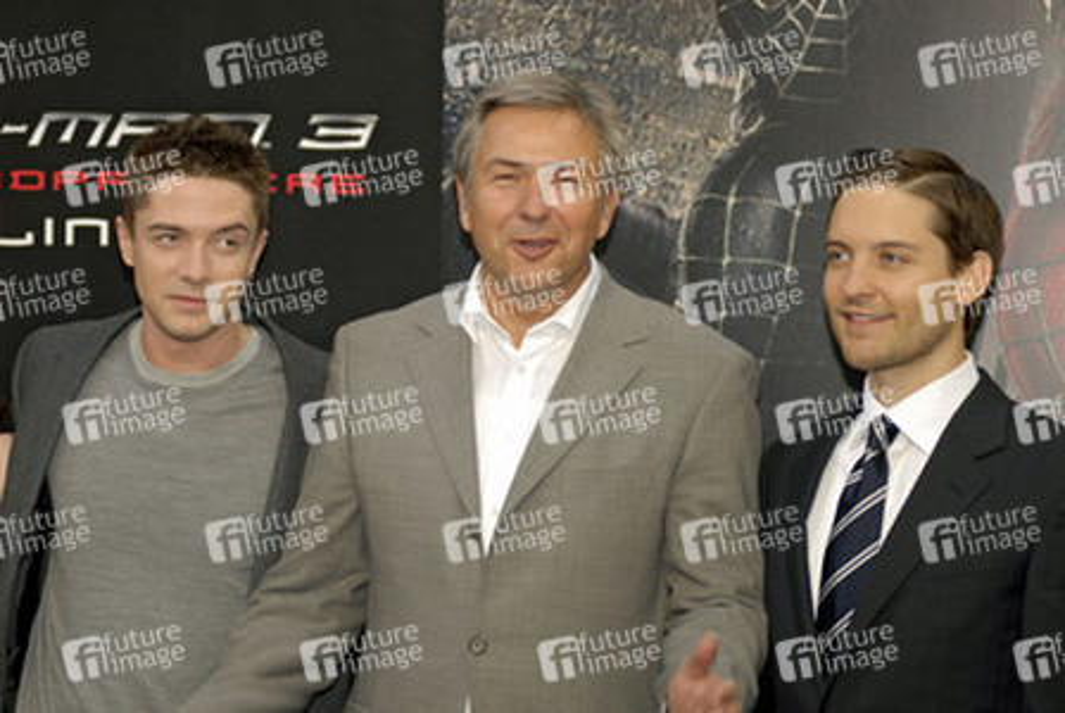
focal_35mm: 158
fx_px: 4665
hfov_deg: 13.0
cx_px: 532
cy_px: 356
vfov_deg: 8.7
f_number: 3.2
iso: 400
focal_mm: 105
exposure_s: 1/100
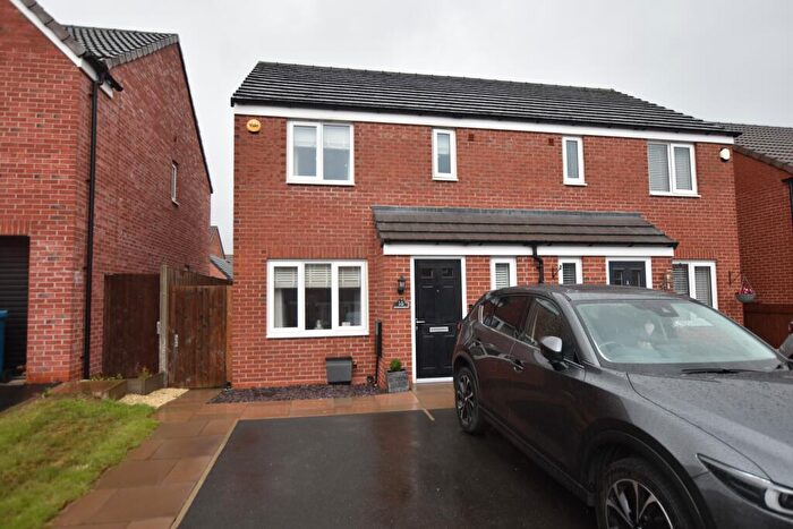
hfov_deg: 85.4
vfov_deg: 63.2
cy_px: 264
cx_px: 396
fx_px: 430
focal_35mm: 20
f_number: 3.5
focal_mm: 13
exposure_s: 1/250
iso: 100
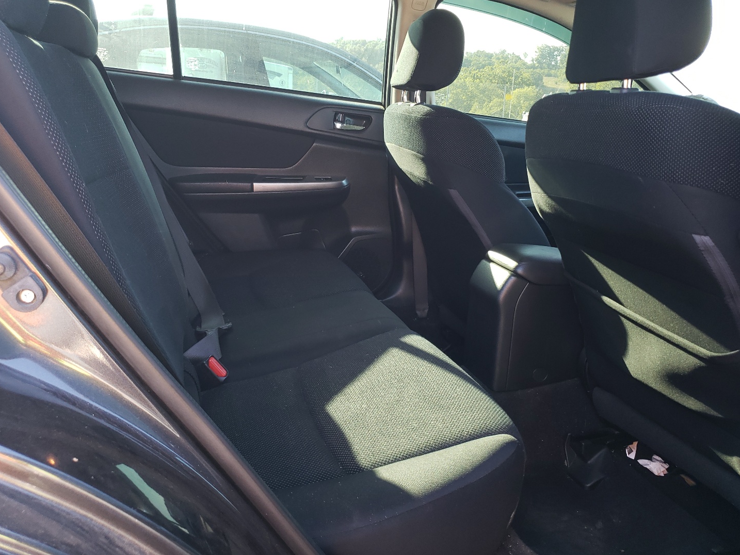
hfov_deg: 61.6
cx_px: 362
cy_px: 246
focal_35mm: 29
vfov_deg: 48.1
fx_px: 620
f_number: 1.5
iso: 57
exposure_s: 1/60.2
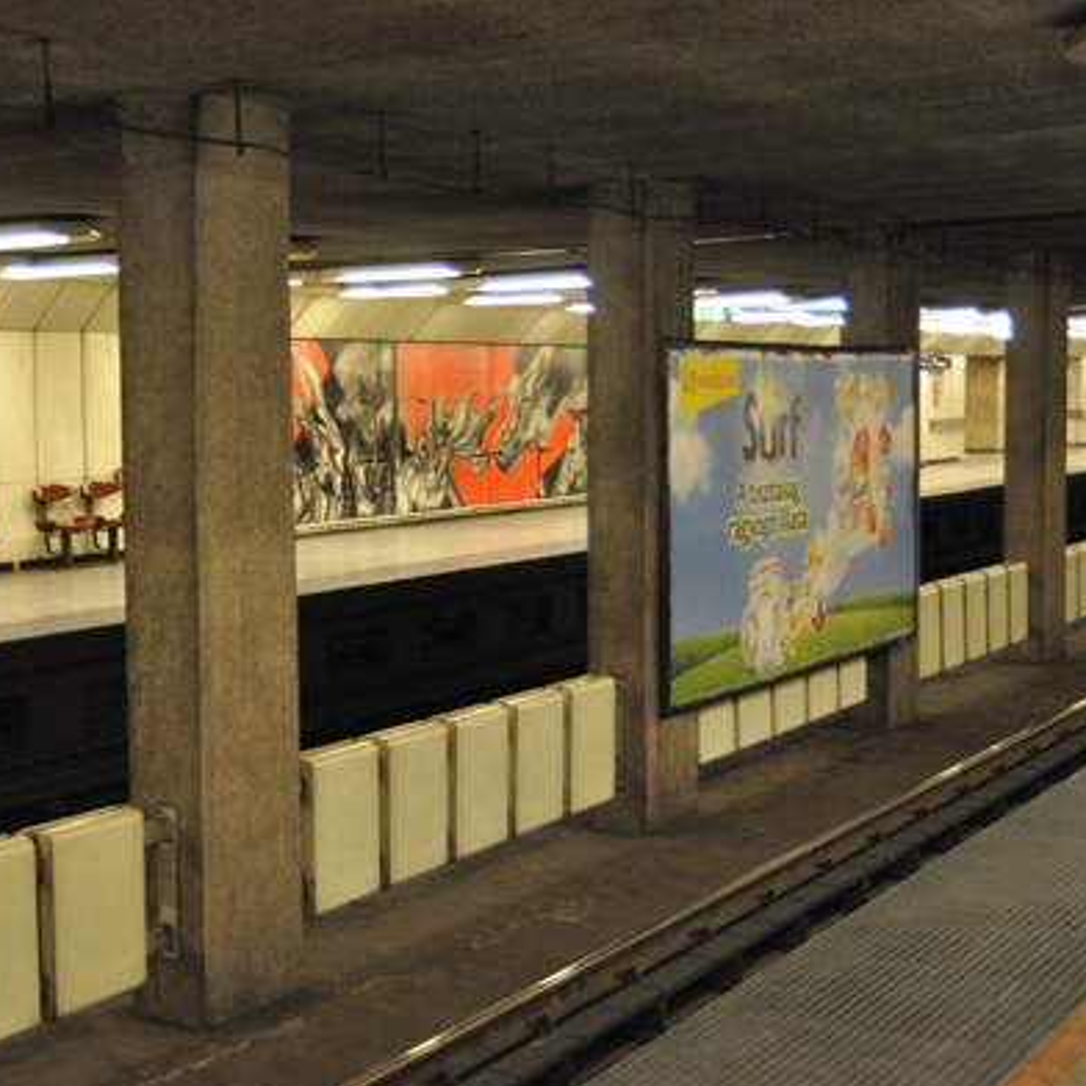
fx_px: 2011
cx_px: 269
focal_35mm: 57
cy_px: 551
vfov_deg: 30.2
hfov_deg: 29.7
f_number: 2.8
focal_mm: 29
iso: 1600
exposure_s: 1/25
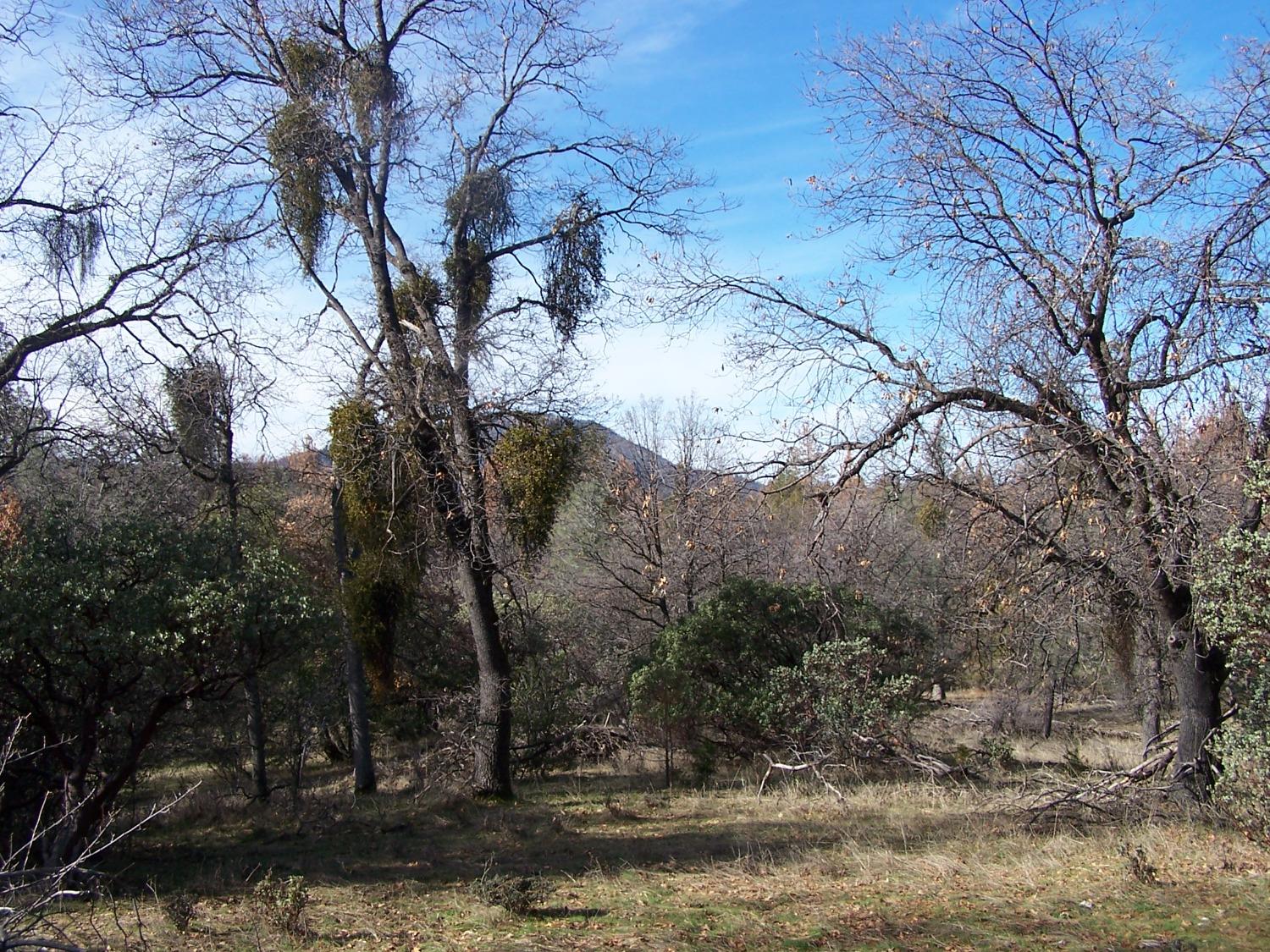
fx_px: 1394
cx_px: 635
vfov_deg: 37.7
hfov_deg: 49.0
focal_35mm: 38
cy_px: 476
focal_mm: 6.3
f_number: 4
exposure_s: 1/350
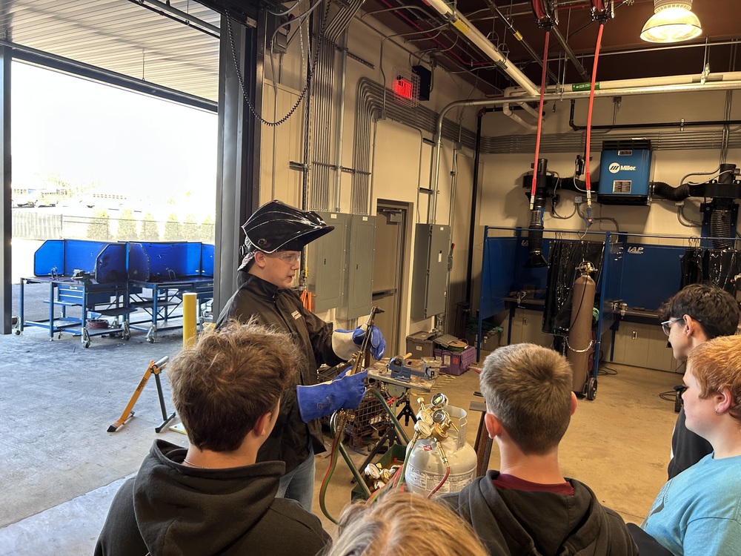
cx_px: 370
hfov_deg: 67.3
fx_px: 557
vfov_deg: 53.1
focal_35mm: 26
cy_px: 278
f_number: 1.5
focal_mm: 5.7
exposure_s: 1/121
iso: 100
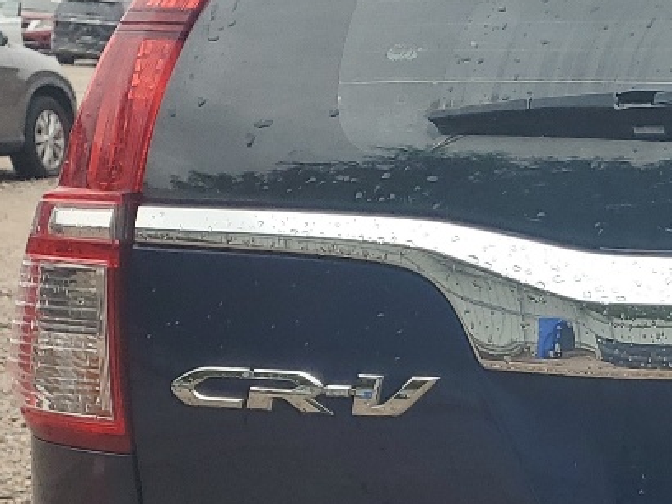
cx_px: 973
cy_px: 525
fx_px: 1980
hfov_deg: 17.5
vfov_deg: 14.2
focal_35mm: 102
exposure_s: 1/435
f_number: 1.5
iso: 50
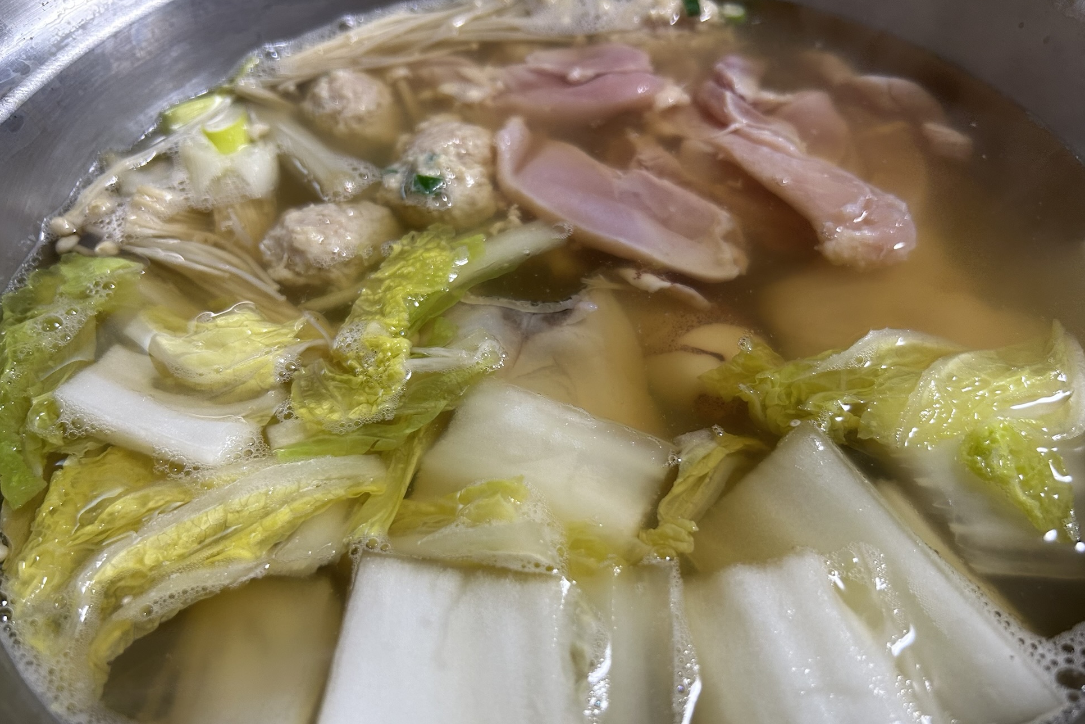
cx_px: 551
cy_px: 418
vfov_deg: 46.2
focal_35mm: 28
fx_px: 844
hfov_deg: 65.5
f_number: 1.5
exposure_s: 1/100
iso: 125
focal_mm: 5.7
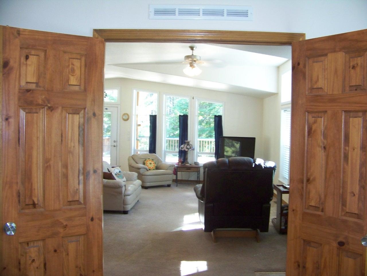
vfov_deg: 39.7
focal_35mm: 36
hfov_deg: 51.4
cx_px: 184
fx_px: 382
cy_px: 138
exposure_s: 1/30
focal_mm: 5.85
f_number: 2.8
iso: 200
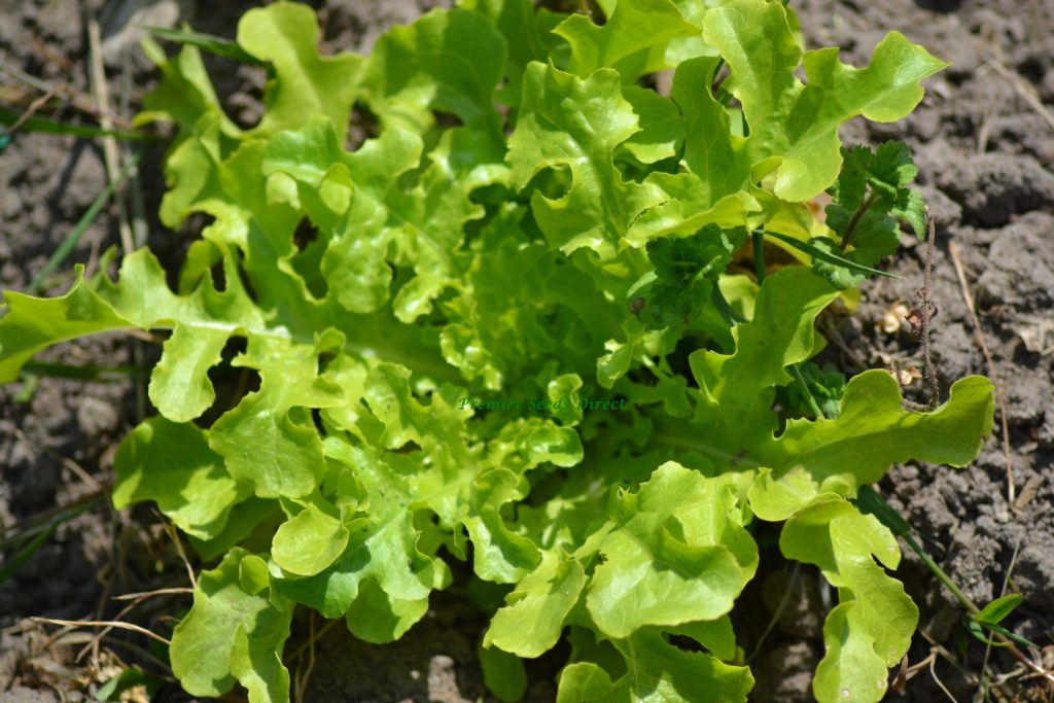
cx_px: 527
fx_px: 6149
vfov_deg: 6.5
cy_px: 352
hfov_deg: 9.8
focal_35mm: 210
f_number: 5.6
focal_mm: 140
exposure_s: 1/2000
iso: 360
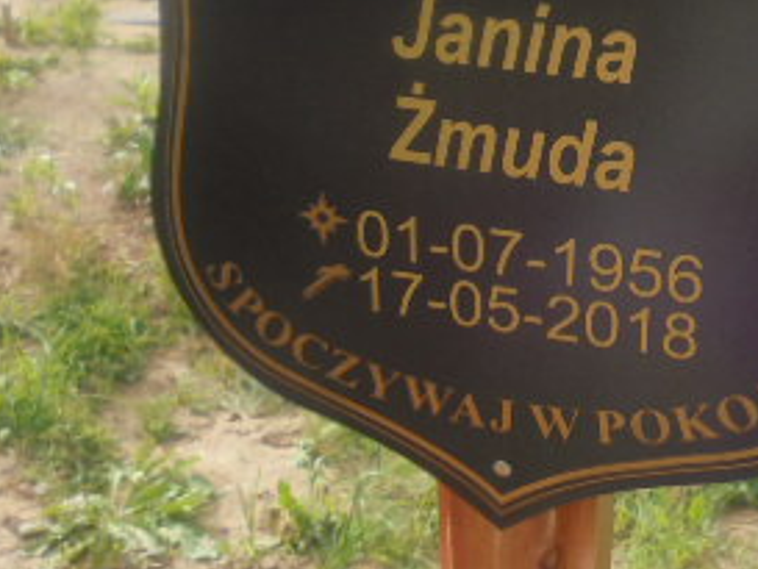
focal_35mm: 61
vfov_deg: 23.8
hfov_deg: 30.8
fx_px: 1336
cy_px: 150
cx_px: 614
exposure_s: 1/500
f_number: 3.5
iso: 100
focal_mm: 4.6
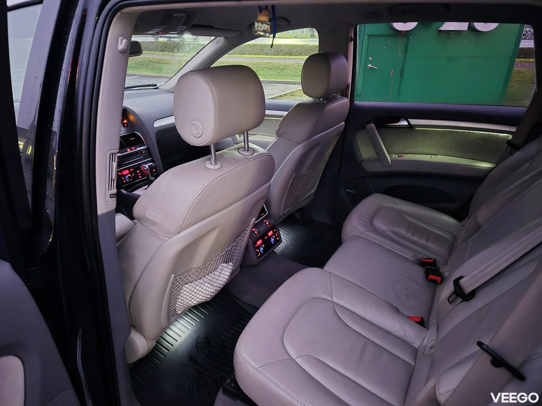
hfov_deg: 73.9
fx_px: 360
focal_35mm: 23
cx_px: 271
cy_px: 203
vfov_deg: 58.9
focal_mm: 5.4
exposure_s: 1/16.7
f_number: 1.8
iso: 3200
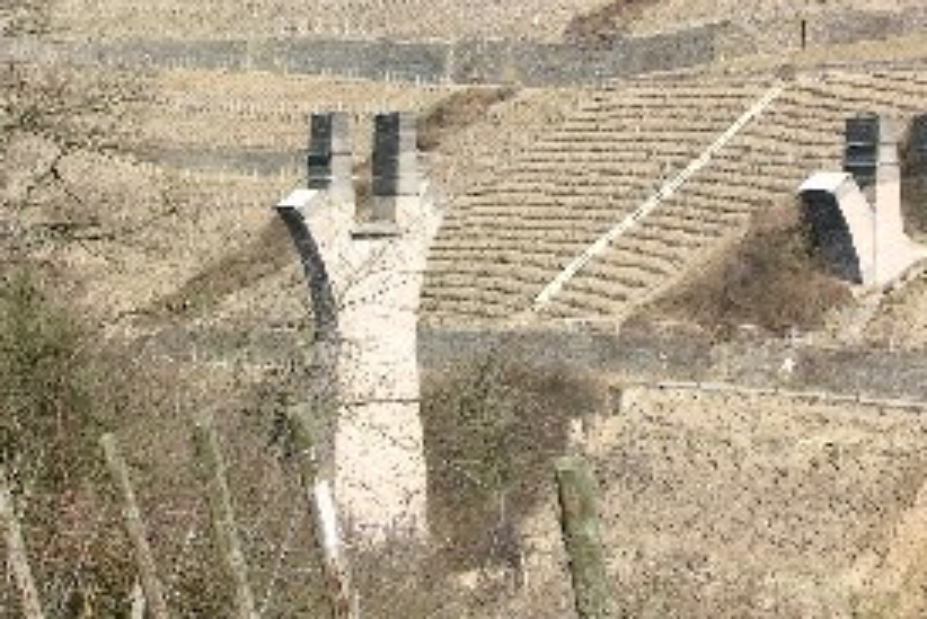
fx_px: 2009
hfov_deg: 25.9
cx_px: 577
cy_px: 152
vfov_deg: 17.4
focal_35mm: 78
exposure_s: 1/121
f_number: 7.1
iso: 50
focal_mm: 8.9
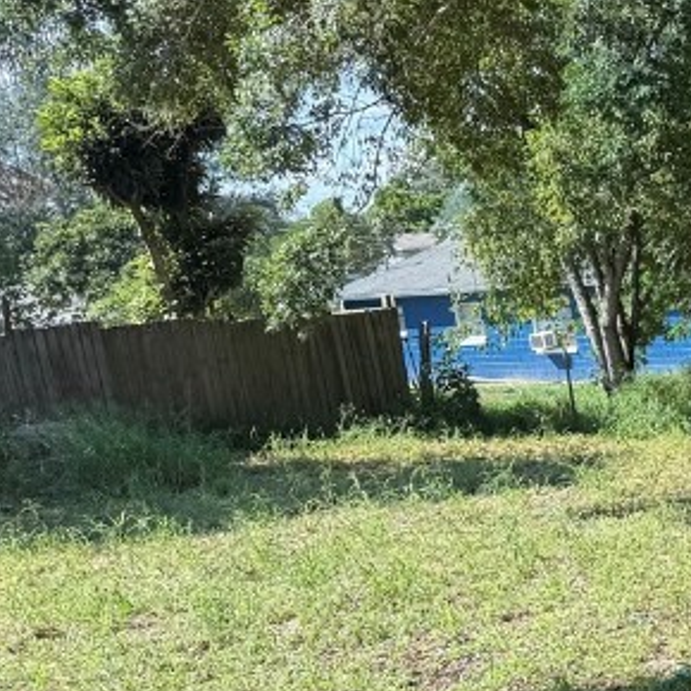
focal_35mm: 75
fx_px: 1694
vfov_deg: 22.6
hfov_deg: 19.2
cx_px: 1122
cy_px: 603
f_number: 1.78
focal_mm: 6.76
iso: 80
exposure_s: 1/780
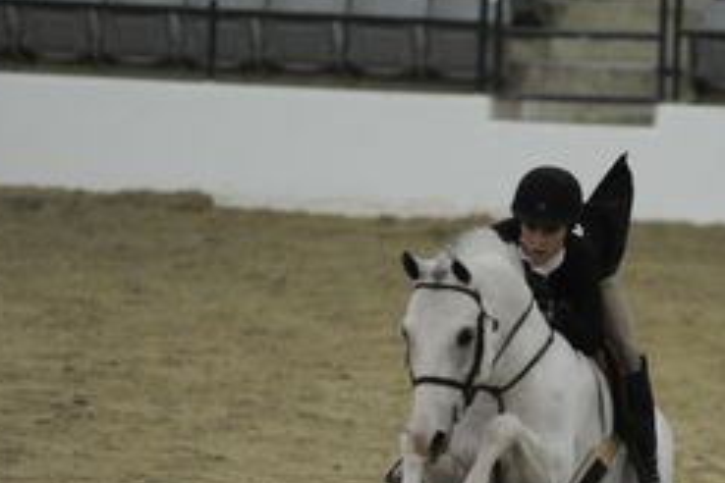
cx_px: 569
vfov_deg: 2.6
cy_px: 492
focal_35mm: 520
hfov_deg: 4.0
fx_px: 10471
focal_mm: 200
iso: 6400
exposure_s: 1/500
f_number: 2.8
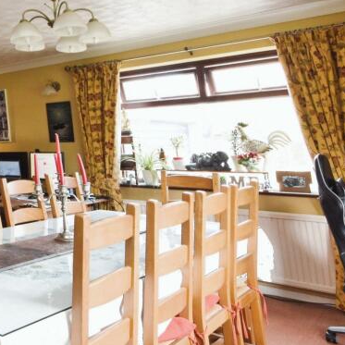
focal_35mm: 35
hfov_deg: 34.2
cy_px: 175
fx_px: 395
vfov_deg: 47.2
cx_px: -101
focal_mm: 10
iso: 1250
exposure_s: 1/40
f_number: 8
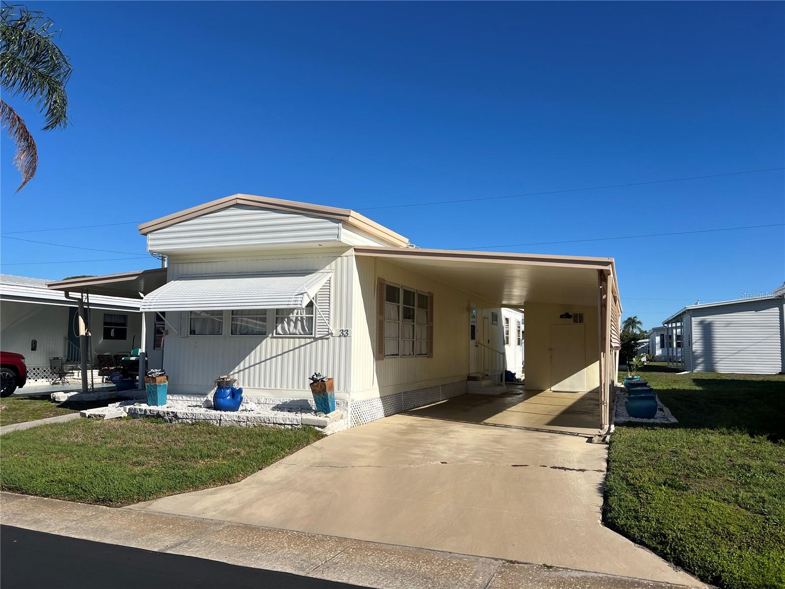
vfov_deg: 53.1
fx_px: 590
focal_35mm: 26
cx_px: 392
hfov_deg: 67.3
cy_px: 294
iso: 50
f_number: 1.5
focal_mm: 5.7
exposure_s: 1/6579
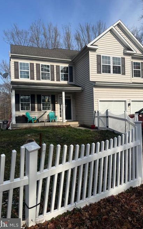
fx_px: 162
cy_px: 114
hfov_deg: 47.6
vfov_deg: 70.4
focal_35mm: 26
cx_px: 70
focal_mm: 6.76
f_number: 1.78
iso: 80
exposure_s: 1/3759
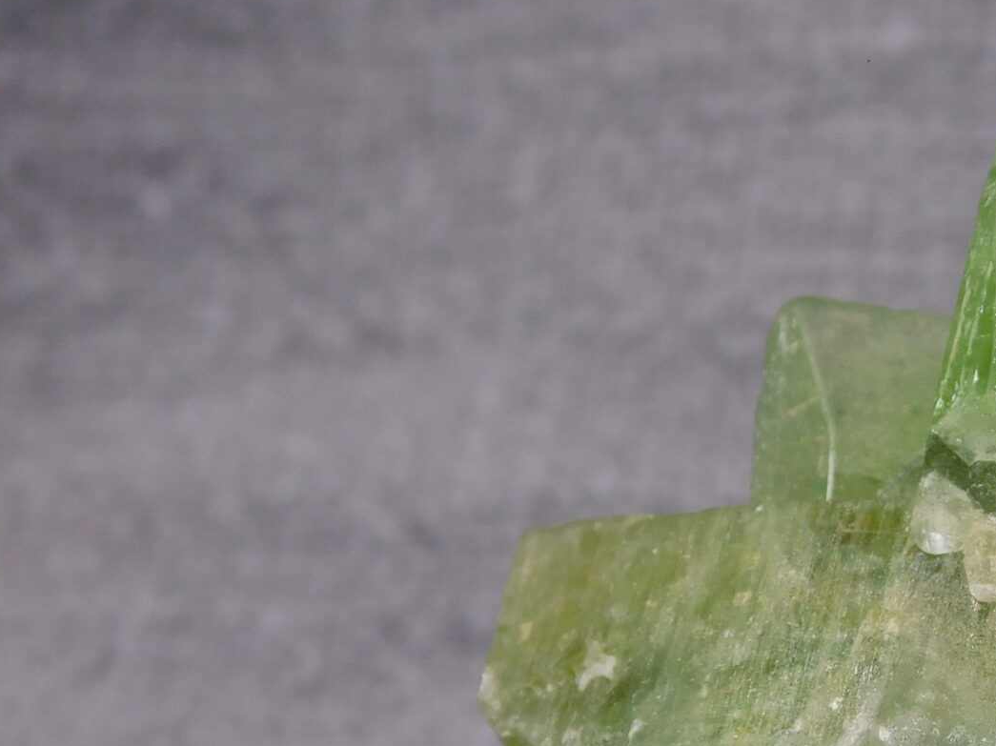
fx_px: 5005
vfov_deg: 8.5
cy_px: 596
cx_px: 1178
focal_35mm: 174
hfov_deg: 11.2
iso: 125
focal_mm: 12.6
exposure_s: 1/125
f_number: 4.3
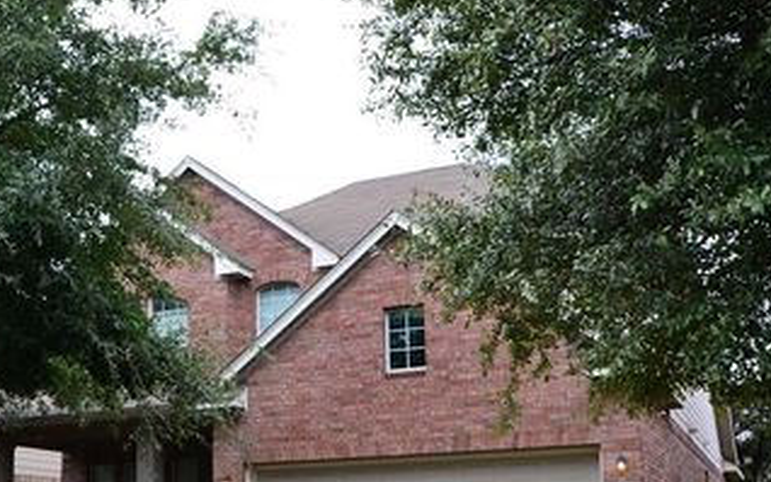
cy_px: 343
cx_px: 264
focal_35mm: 48
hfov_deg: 41.3
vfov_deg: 26.6
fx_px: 1009
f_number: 7.1
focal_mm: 20
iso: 200
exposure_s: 1/200
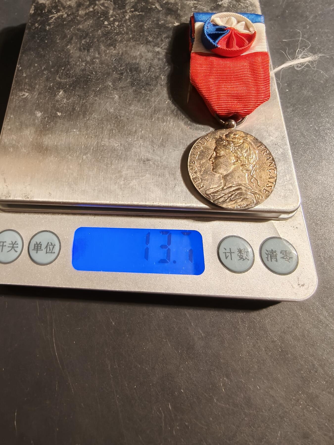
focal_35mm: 23
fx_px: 296
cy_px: 222
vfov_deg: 73.9
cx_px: 167
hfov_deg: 58.9
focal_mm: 2.32
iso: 160
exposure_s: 1/50
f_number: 2
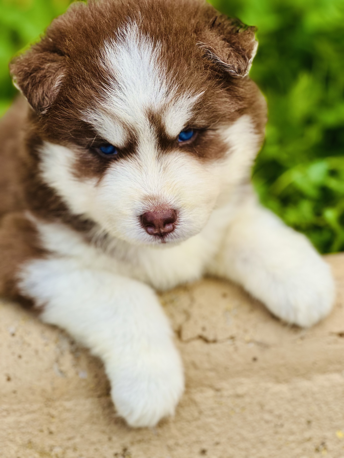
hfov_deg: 19.1
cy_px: 229
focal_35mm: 77
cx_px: 172
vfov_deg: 25.3
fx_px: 1020
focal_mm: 9
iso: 25
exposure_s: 1/259
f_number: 2.8
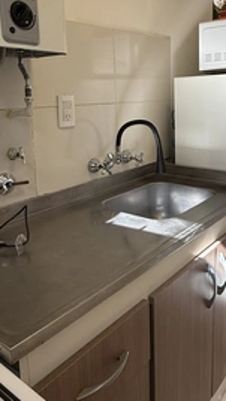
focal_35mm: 25
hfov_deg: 45.1
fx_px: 266
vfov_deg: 73.0
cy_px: 156
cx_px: 156
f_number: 2.2
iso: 64
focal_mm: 2.22
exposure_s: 1/147
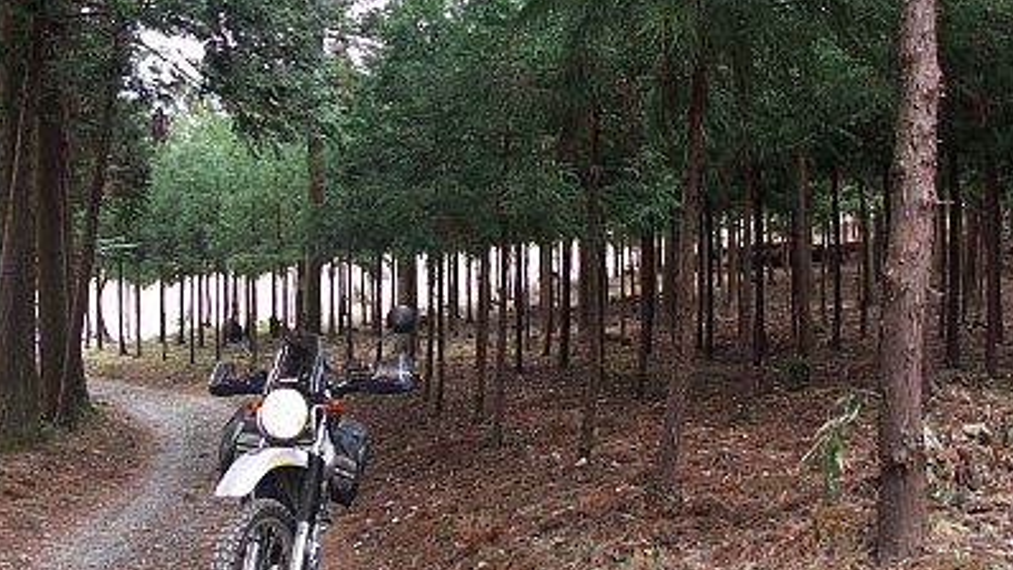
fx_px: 1316
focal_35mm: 49
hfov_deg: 41.8
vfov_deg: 24.4
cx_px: 384
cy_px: 209
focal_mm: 7.2
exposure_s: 1/30
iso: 100
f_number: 2.8
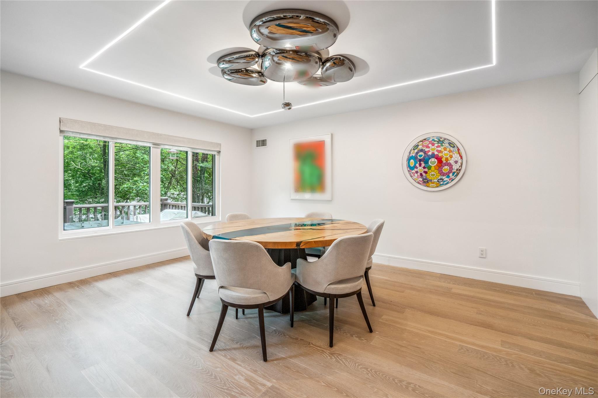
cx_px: 299
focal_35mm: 16
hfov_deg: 96.7
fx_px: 266
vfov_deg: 73.7
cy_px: 199
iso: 500
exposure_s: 1/80
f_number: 5.6
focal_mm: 16
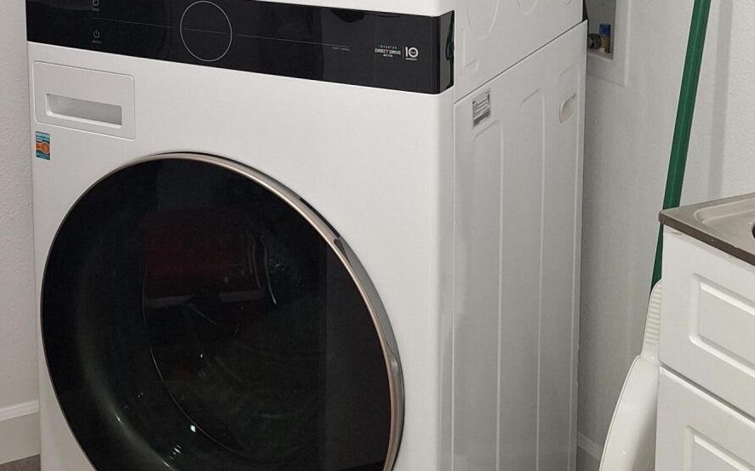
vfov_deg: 22.4
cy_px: -27
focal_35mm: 55
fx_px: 1131
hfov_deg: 36.6
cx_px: 270
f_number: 1.8
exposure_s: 1/40
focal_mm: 5.54
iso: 200
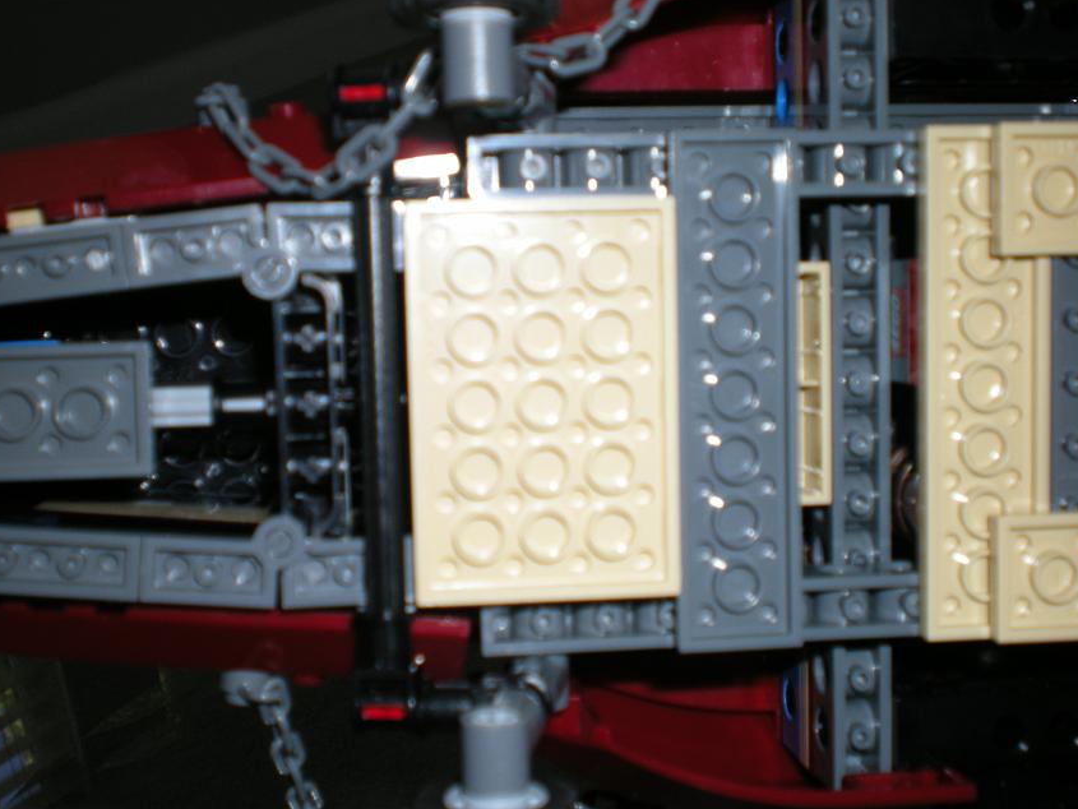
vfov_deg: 30.3
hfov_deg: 39.7
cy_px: 435
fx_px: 1495
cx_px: 535
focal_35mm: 48
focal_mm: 7.4
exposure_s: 1/60
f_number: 3.5
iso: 64
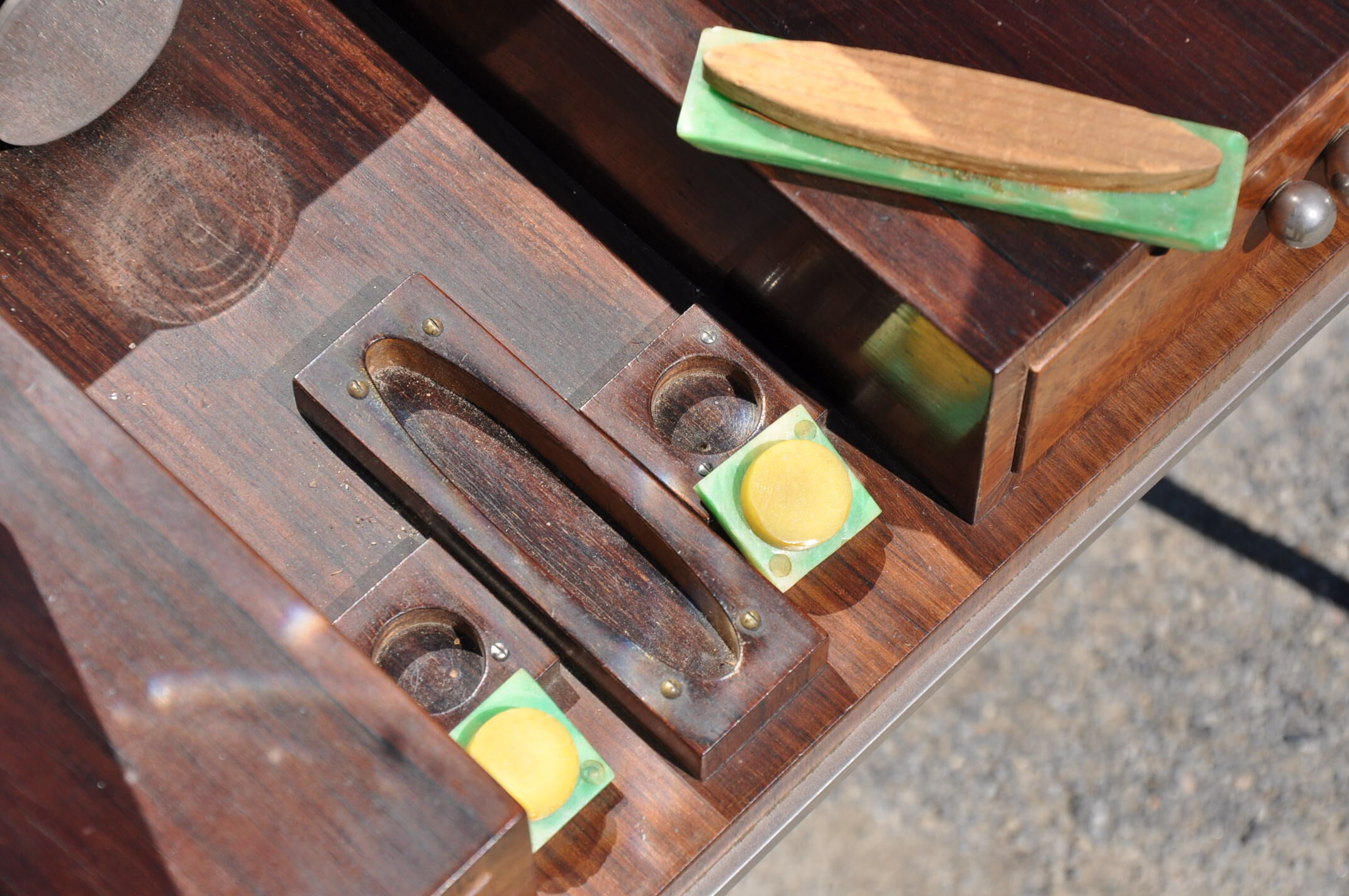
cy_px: 448
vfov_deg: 12.1
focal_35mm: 112
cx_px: 674
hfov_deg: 18.2
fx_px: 4210
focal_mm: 75
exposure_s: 1/800
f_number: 8
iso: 250
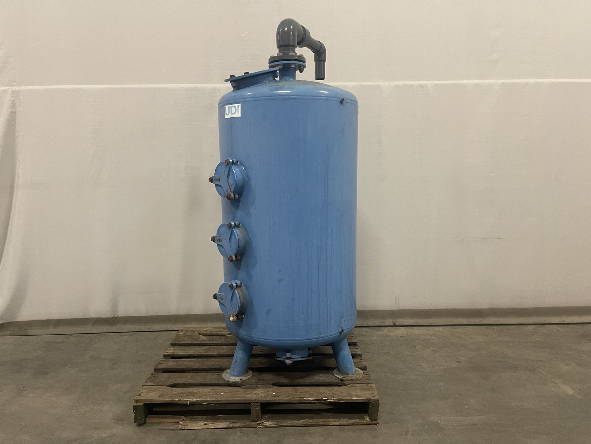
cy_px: 222
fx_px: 427
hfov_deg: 69.4
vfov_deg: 54.9
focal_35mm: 25
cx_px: 296
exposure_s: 1/50
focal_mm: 5.1
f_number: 1.6
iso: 400
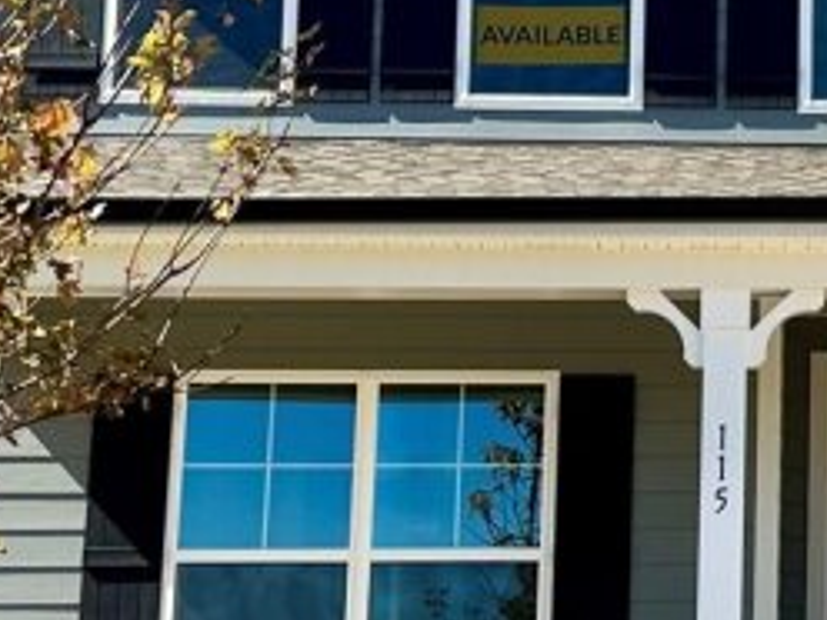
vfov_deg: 12.8
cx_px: 1017
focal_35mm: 116
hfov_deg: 16.2
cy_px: 232
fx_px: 2771
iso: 80
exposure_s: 1/2591
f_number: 1.78
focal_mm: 6.86
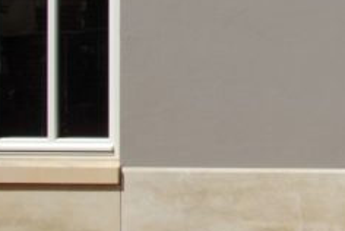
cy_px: -63
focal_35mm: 117
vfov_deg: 11.5
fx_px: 1123
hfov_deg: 16.7
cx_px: 424
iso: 100
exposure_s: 1/250
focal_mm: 24
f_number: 8
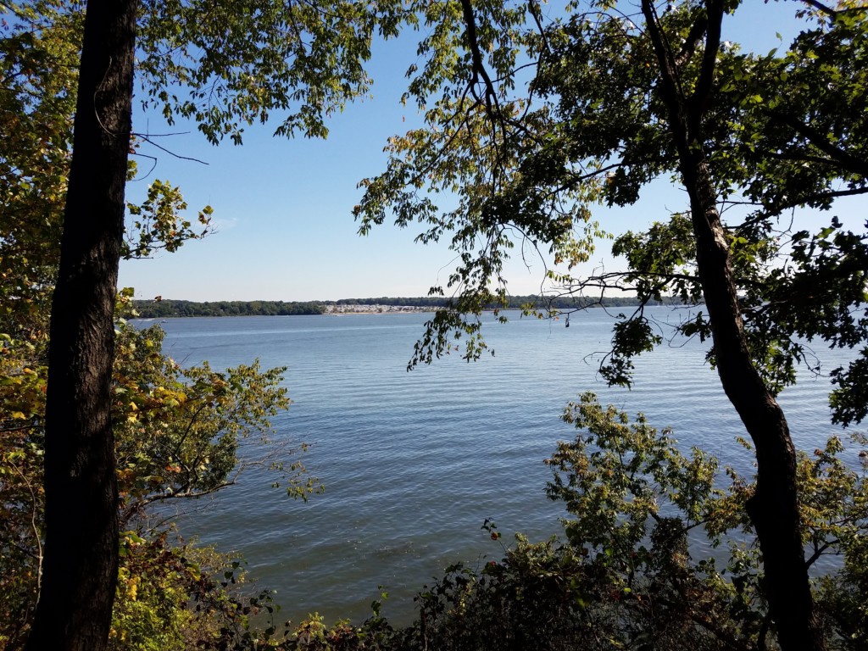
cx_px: 434
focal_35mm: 26
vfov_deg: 53.1
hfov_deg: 67.3
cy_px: 326
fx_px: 652
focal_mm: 4.2
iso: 50
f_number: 1.7
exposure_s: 1/2504
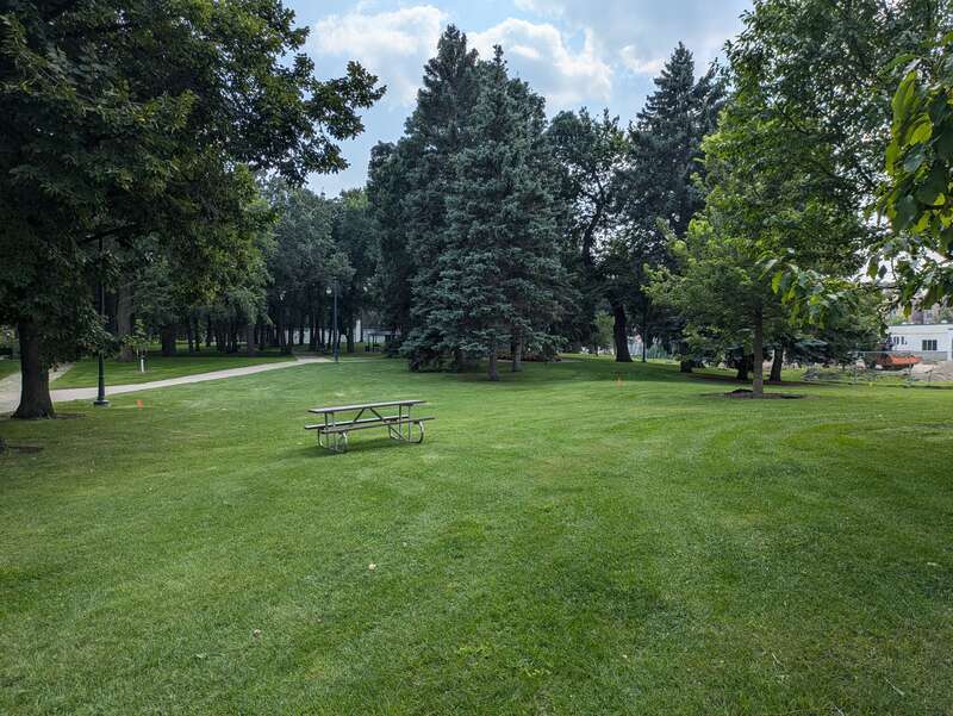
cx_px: 476
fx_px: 689
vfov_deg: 54.9
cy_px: 358
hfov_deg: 69.4
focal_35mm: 25
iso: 43
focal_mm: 5.43
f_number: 1.89
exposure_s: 1/3953
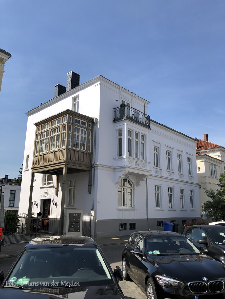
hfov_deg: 49.8
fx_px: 242
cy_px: 150
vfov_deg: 63.4
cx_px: 112
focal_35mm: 28
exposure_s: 1/1656
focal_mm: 3.99
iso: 20
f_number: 1.8
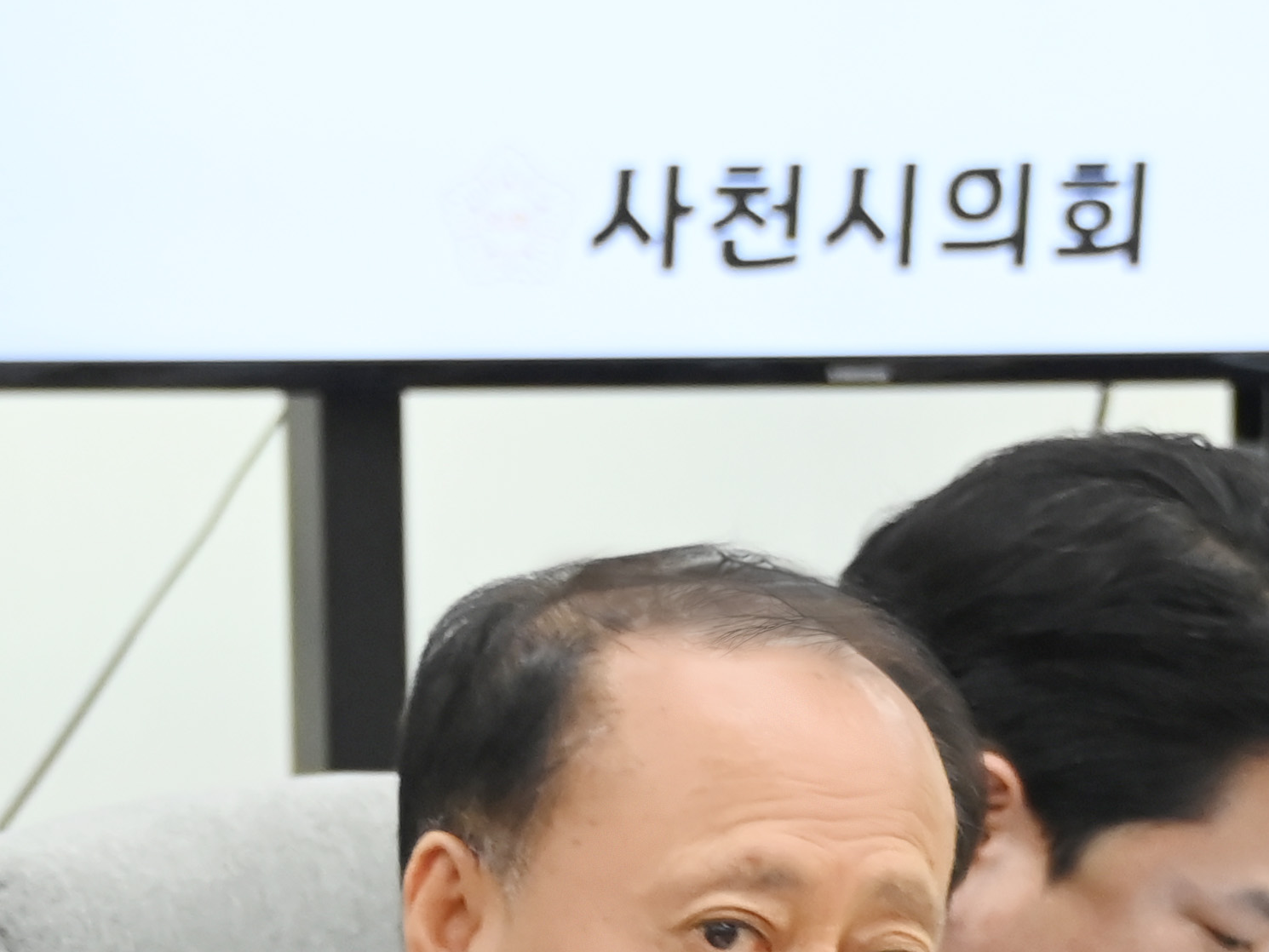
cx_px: 729
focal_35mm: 449
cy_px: 1061
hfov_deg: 4.4
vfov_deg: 3.3
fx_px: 16463
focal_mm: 125
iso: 3200
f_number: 5.6
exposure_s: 1/250
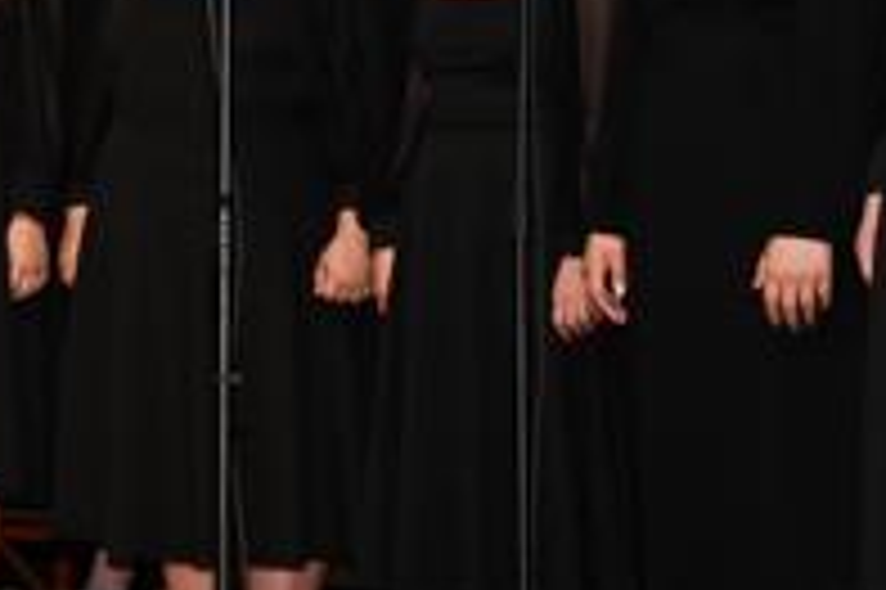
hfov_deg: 13.0
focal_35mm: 150
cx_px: -412
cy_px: -122
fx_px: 3688
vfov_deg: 9.0
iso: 2000
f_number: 6.3
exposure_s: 1/20
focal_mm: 48
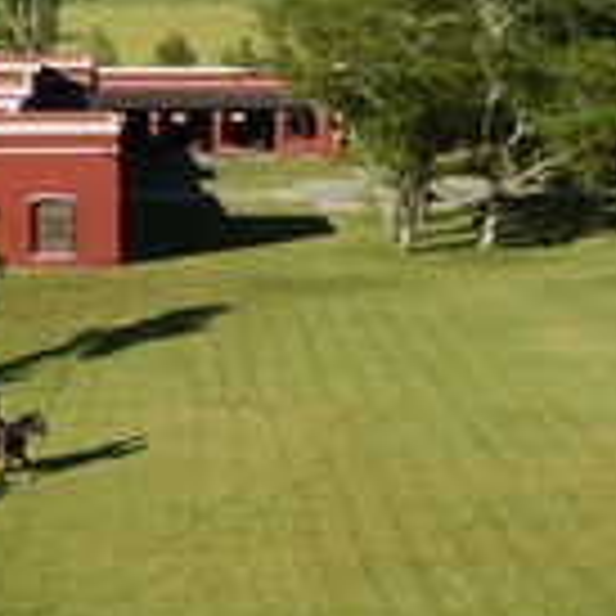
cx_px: 301
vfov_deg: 19.0
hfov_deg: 19.1
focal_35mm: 91
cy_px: 153
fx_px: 1832
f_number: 10
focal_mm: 35
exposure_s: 1/320
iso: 200
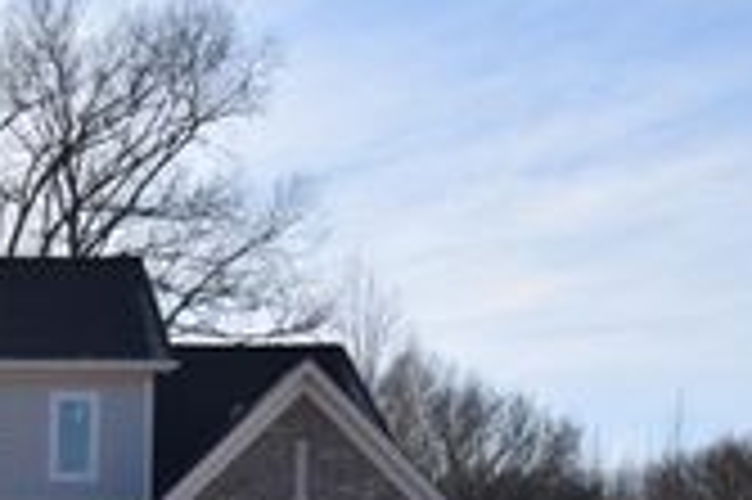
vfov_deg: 15.6
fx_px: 1690
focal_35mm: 81
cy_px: 741
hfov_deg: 23.0
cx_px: -158
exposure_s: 1/200
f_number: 10
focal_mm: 18
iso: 100
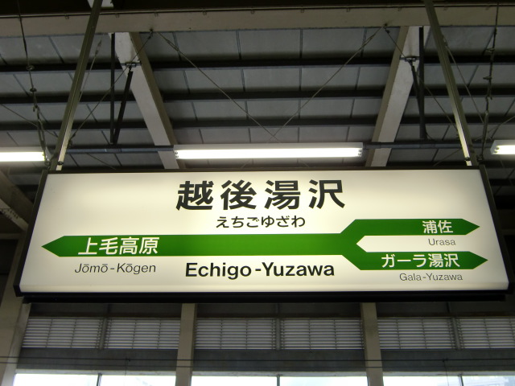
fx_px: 580
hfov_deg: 47.9
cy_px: 193
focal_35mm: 39
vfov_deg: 36.8
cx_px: 258
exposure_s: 1/60
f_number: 3
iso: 80
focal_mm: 6.9
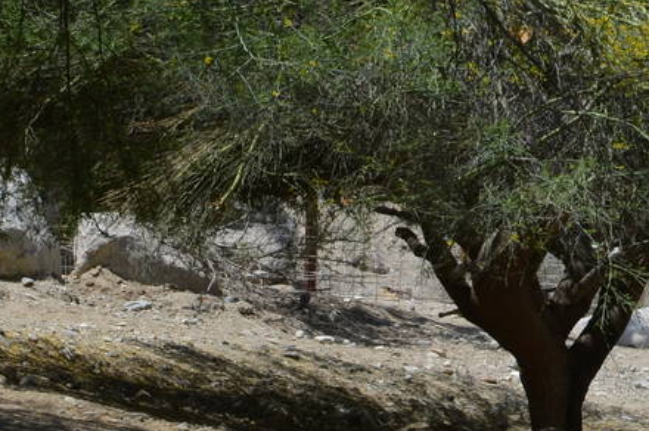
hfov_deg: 10.8
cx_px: 201
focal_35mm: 191
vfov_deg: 7.0
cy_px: 698
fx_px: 3435
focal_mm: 35
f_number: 8
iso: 100
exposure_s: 1/250
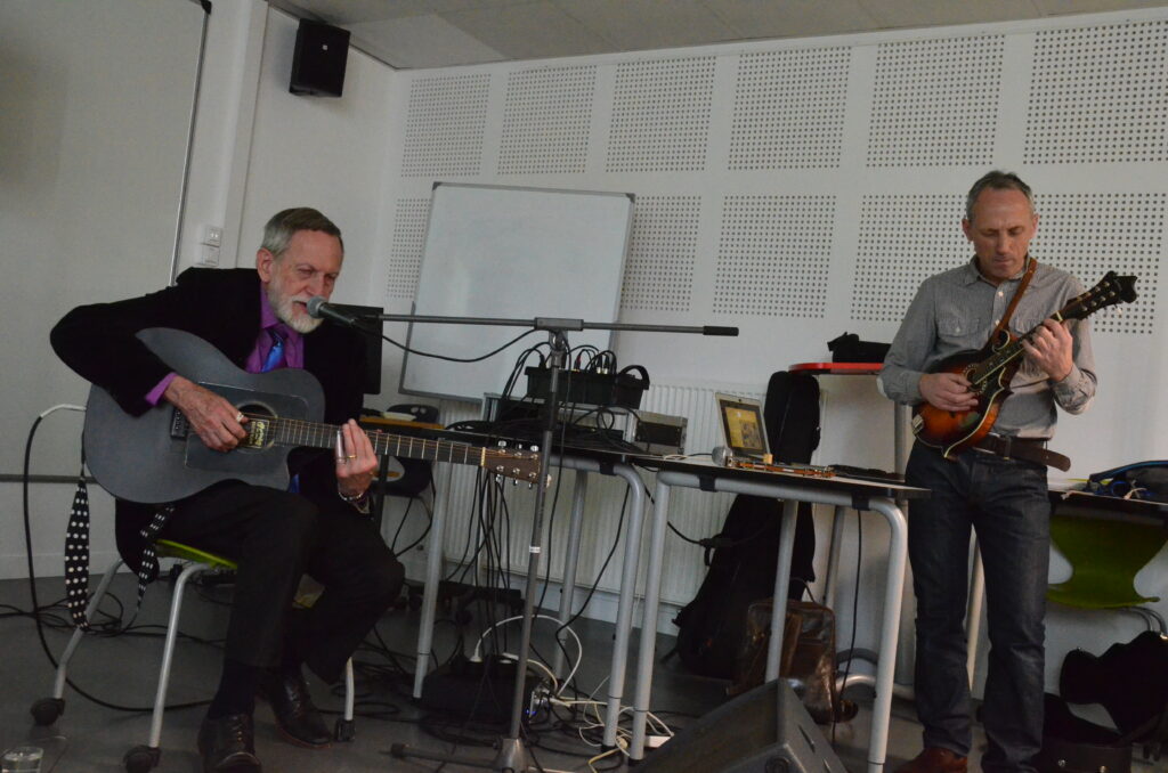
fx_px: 1214
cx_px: 584
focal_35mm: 38
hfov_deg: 51.4
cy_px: 386
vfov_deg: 35.3
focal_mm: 25
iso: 6400
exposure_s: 1/100
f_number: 5
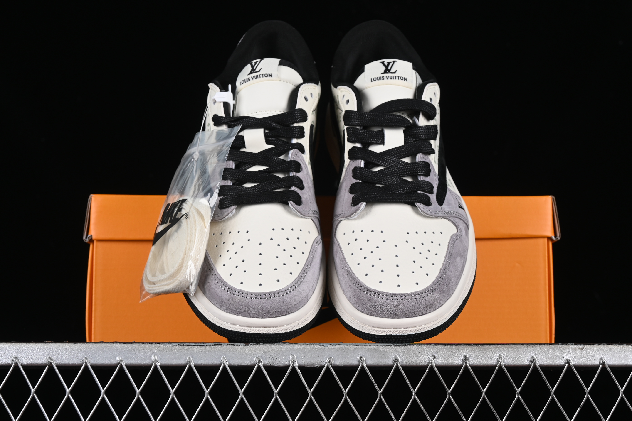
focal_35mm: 75
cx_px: 316
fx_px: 1317
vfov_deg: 18.2
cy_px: 210
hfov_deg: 27.0
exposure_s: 1/80
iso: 160
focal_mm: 50
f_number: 8
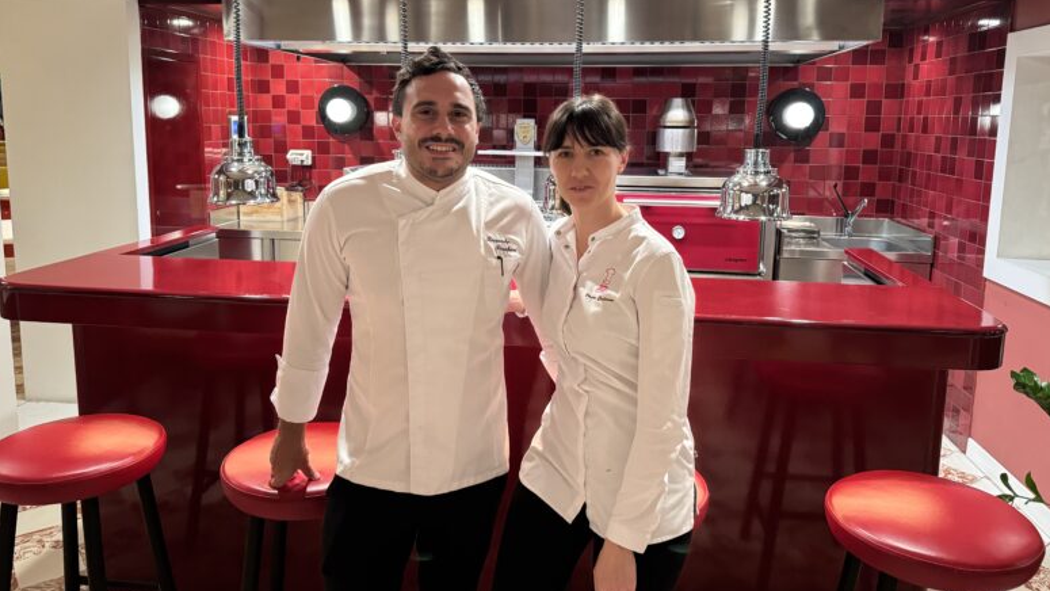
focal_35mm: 27
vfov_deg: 42.6
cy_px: 225
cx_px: 519
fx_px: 752
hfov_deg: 69.9
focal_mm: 6.76
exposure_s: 1/33
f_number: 1.78
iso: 640
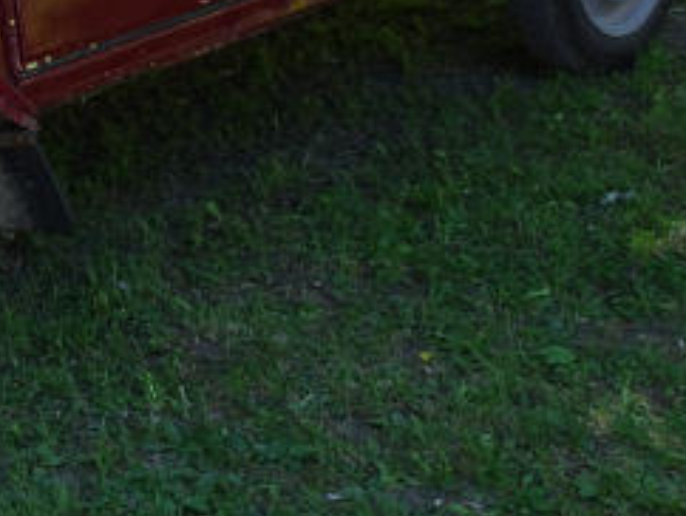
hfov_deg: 17.0
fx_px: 2162
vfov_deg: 13.1
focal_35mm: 109
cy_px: -176
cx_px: -190
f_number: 4
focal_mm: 5.61
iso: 80
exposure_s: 1/40
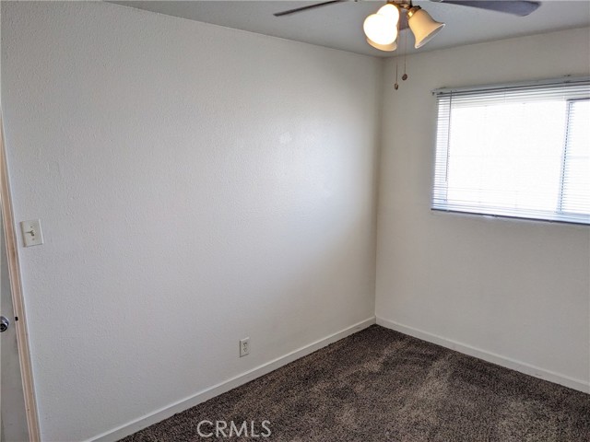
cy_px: 221
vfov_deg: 51.4
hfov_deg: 65.3
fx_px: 460
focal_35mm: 27
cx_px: 295
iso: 196
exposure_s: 1/120
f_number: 1.73
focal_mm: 4.38
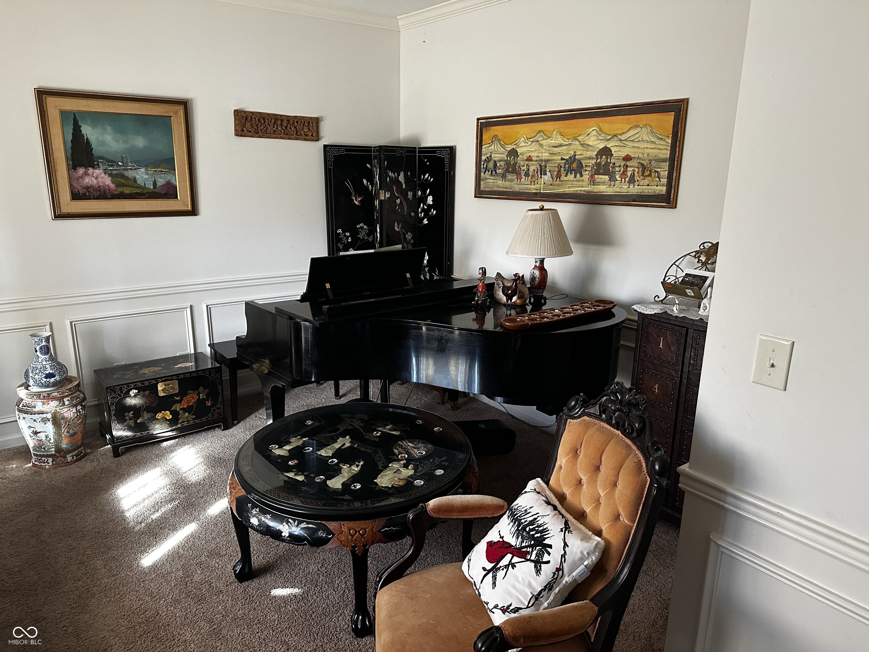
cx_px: 434
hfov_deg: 71.6
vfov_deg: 56.8
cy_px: 326
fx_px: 602
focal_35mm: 24
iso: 400
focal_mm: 6.86
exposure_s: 1/60
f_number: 1.78
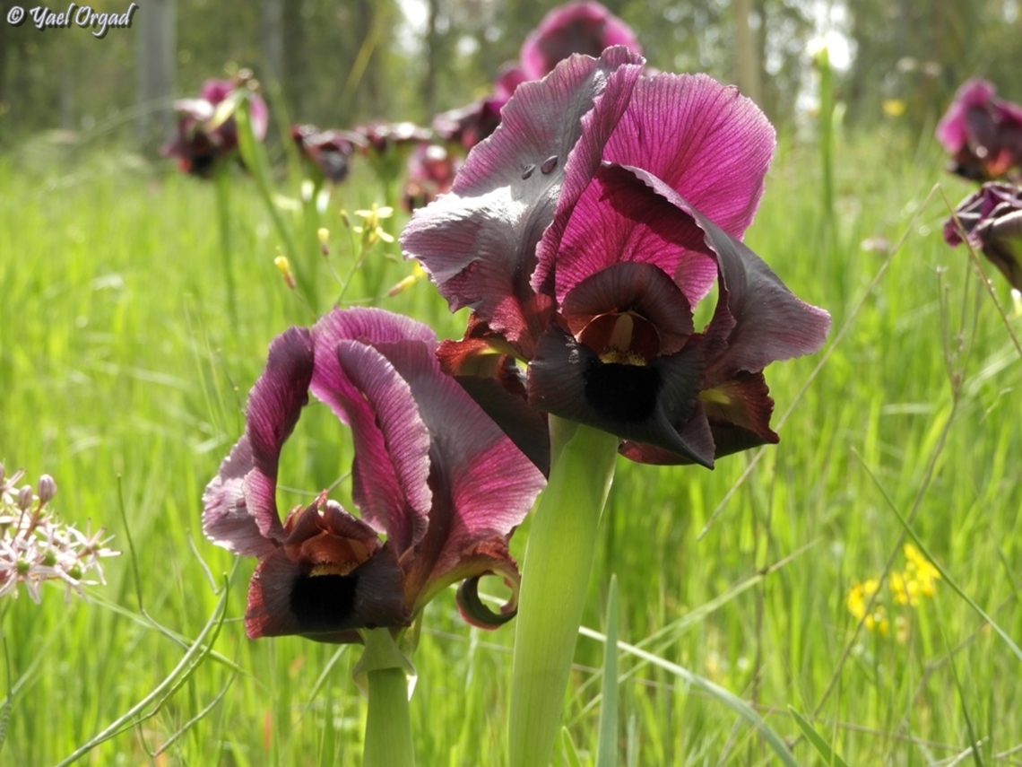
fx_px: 2510
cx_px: 511
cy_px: 384
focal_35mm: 85
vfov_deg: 17.4
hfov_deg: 23.0
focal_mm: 15.2
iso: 100
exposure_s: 1/320
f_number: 4.5
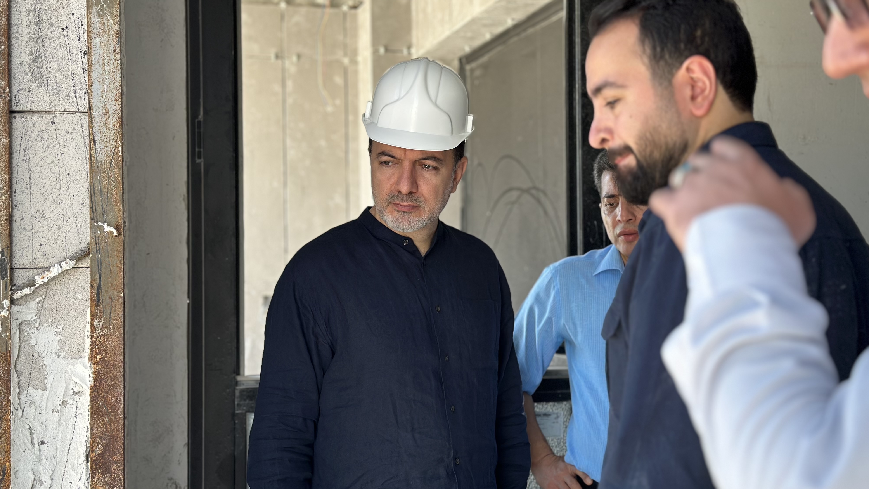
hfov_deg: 39.2
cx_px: 438
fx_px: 1221
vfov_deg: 22.6
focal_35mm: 53
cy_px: 228
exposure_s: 1/471
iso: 80
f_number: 1.78
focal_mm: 6.86
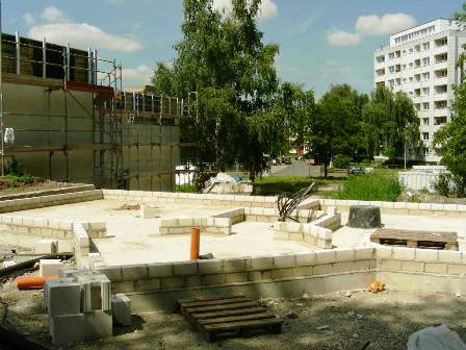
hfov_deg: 49.0
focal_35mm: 38
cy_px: 175
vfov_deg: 37.7
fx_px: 512
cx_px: 233
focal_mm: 6.3
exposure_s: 1/523
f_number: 5.6
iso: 50
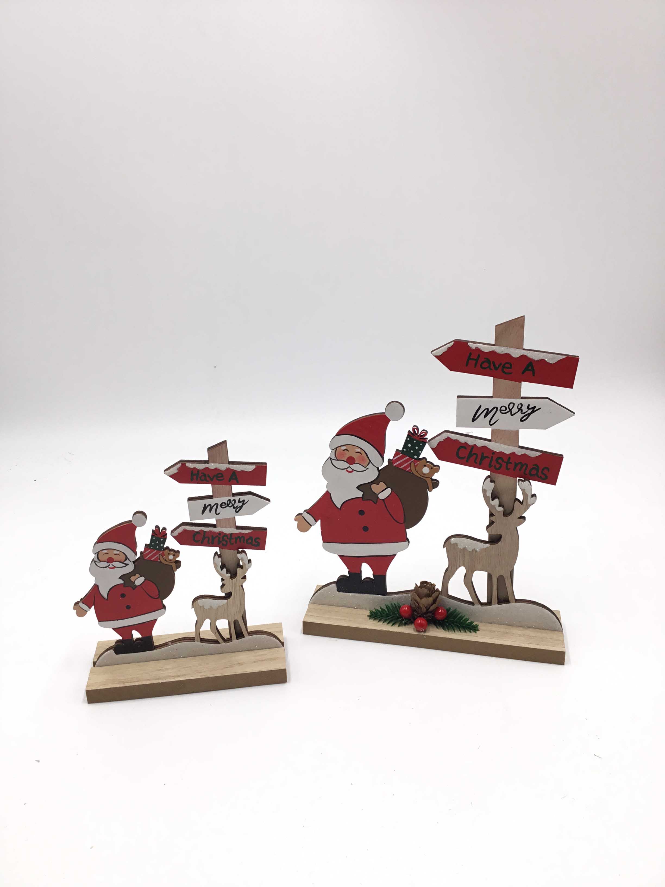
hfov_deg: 45.4
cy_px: 444
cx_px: 332
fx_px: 794
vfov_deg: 58.4
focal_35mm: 31
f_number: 2.4
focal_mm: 3.3
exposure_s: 1/136
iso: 25
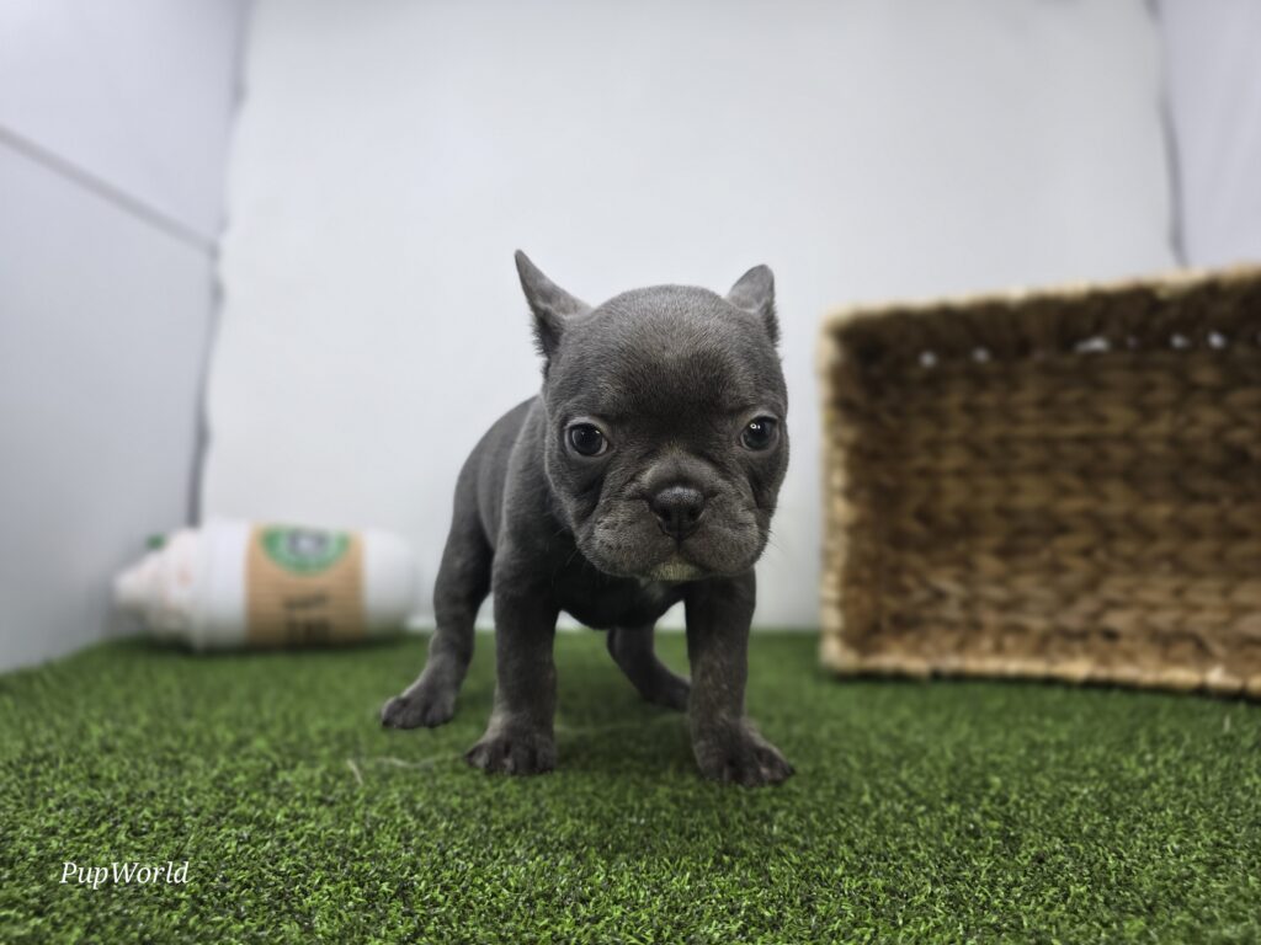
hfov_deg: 73.9
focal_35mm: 23
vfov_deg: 58.9
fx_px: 838
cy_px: 472
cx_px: 630
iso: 160
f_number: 1.7
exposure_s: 1/359
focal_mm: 6.3
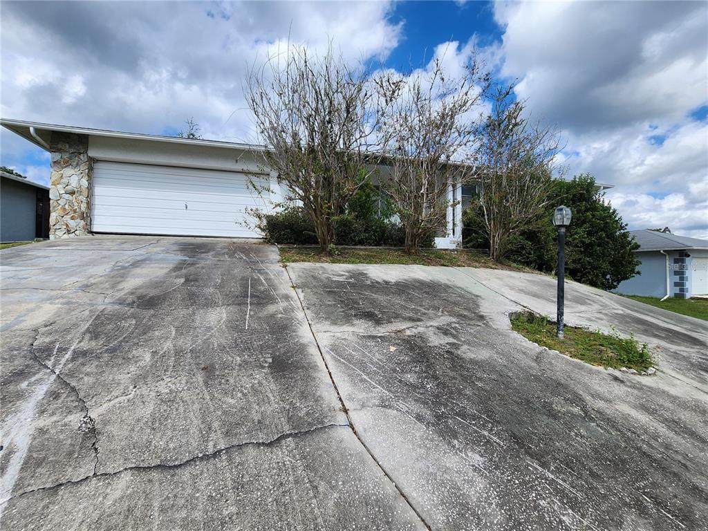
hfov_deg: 106.2
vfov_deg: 89.9
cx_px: 354
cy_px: 266
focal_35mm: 13
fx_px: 266
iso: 32
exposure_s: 1/1195
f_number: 2.2
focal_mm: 1.7
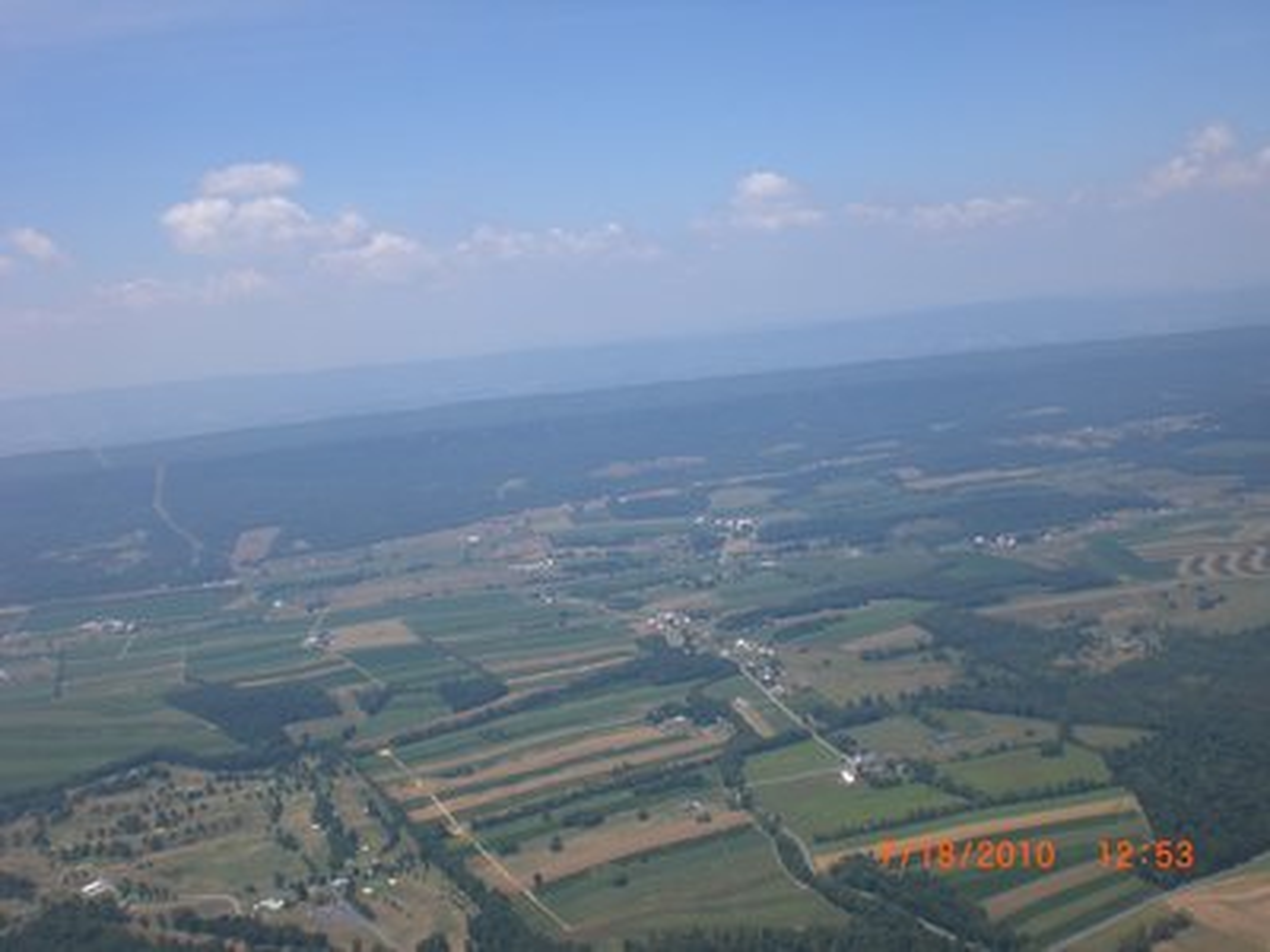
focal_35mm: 38
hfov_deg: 49.0
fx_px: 1394
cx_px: 635
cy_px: 476
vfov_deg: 37.7
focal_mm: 6.3
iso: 50
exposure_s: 1/500
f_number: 4.4
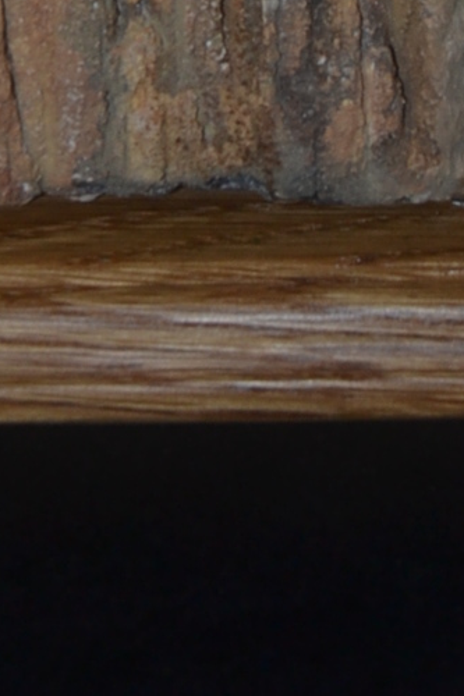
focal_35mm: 166
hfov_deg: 8.1
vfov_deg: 10.8
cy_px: -878
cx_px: 684
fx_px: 3211
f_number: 8
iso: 100
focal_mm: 24
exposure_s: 1/60
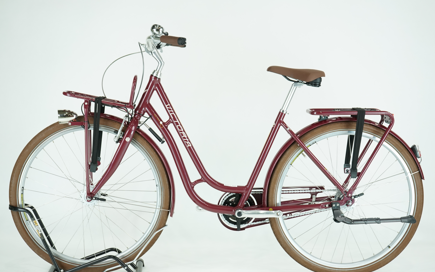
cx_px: 218
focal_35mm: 63
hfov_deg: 32.5
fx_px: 747
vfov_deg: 20.6
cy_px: 144
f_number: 5.6
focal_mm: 61
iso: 1600
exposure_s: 1/200
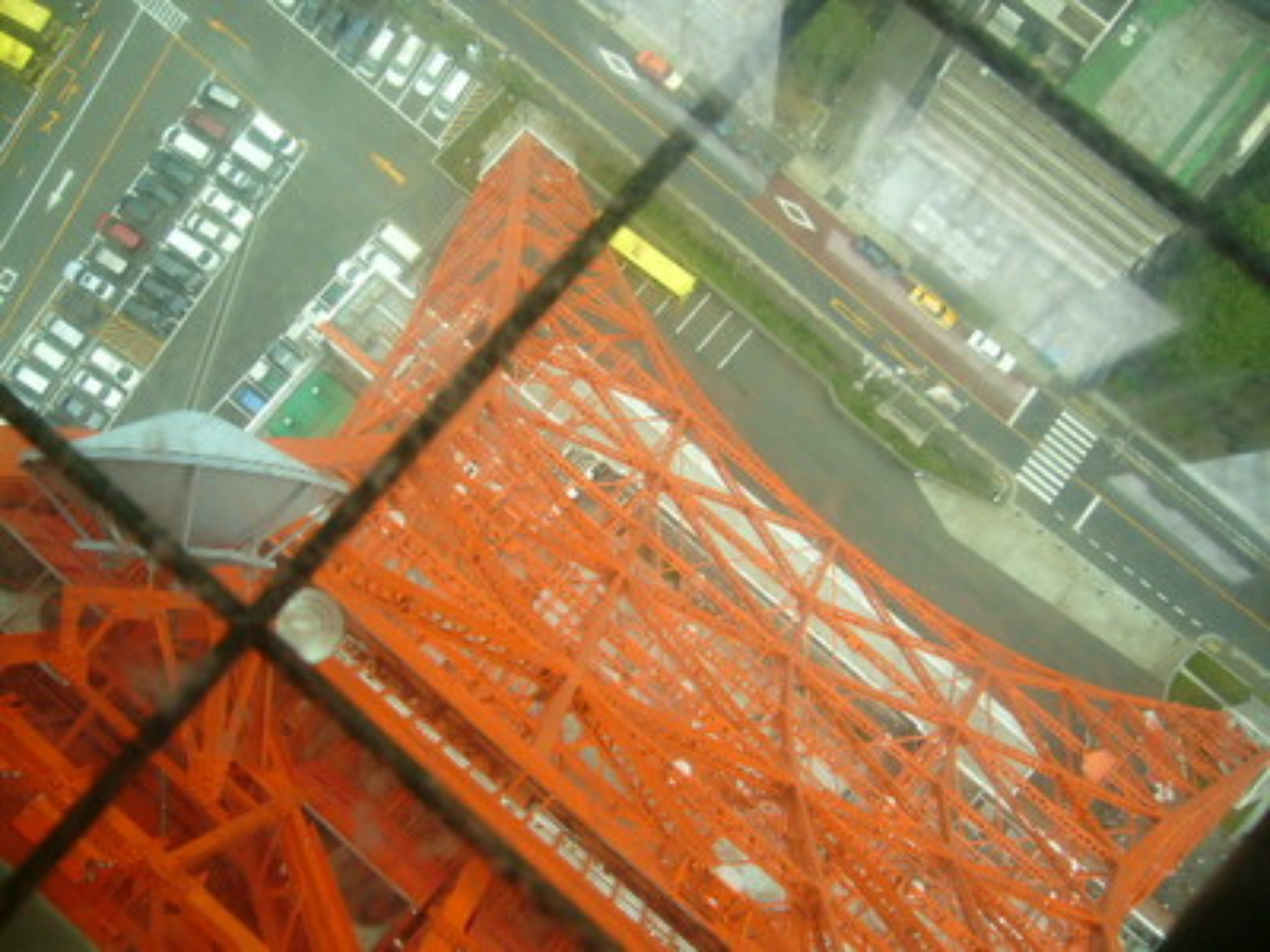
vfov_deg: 40.7
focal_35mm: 35
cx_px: 635
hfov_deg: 52.6
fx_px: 1284
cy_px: 476
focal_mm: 5.8
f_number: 2.8
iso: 80
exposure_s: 1/400
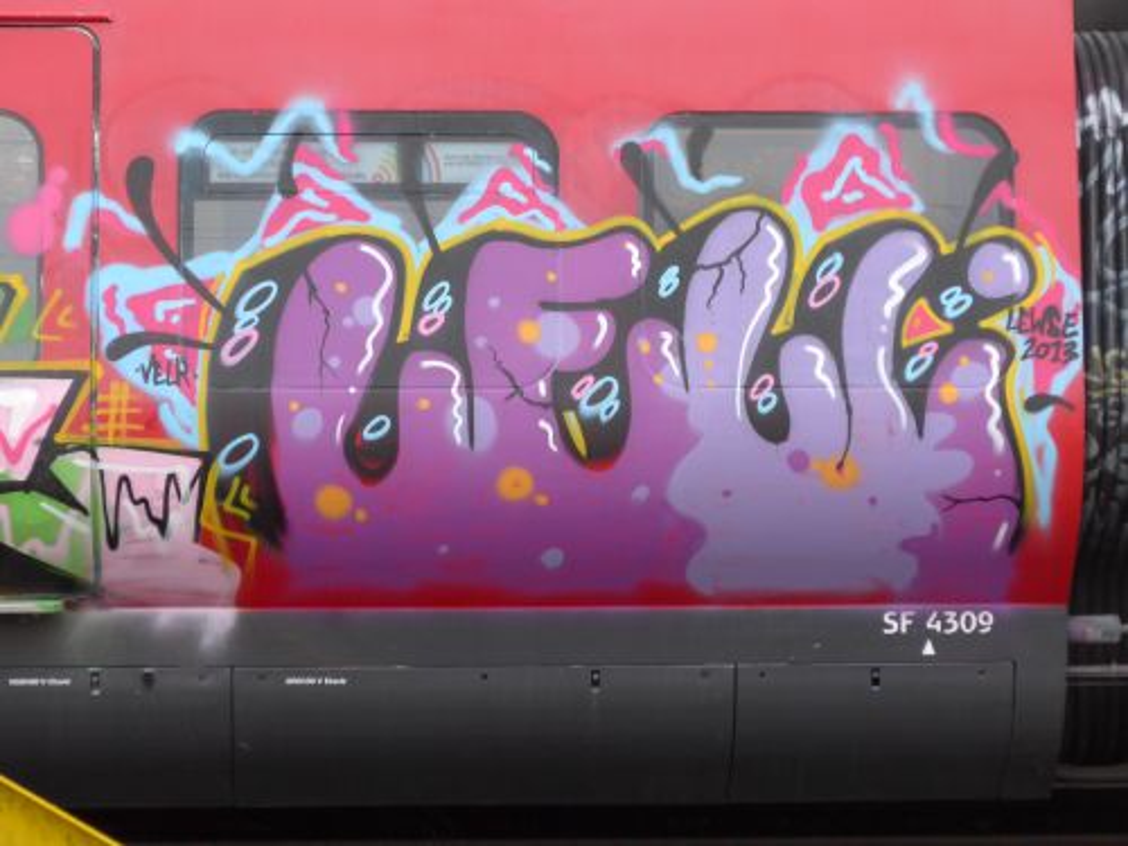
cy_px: 423
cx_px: 564
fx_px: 3813
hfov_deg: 16.8
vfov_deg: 12.7
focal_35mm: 117
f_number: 5
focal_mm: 22.9
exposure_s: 1/25
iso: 400
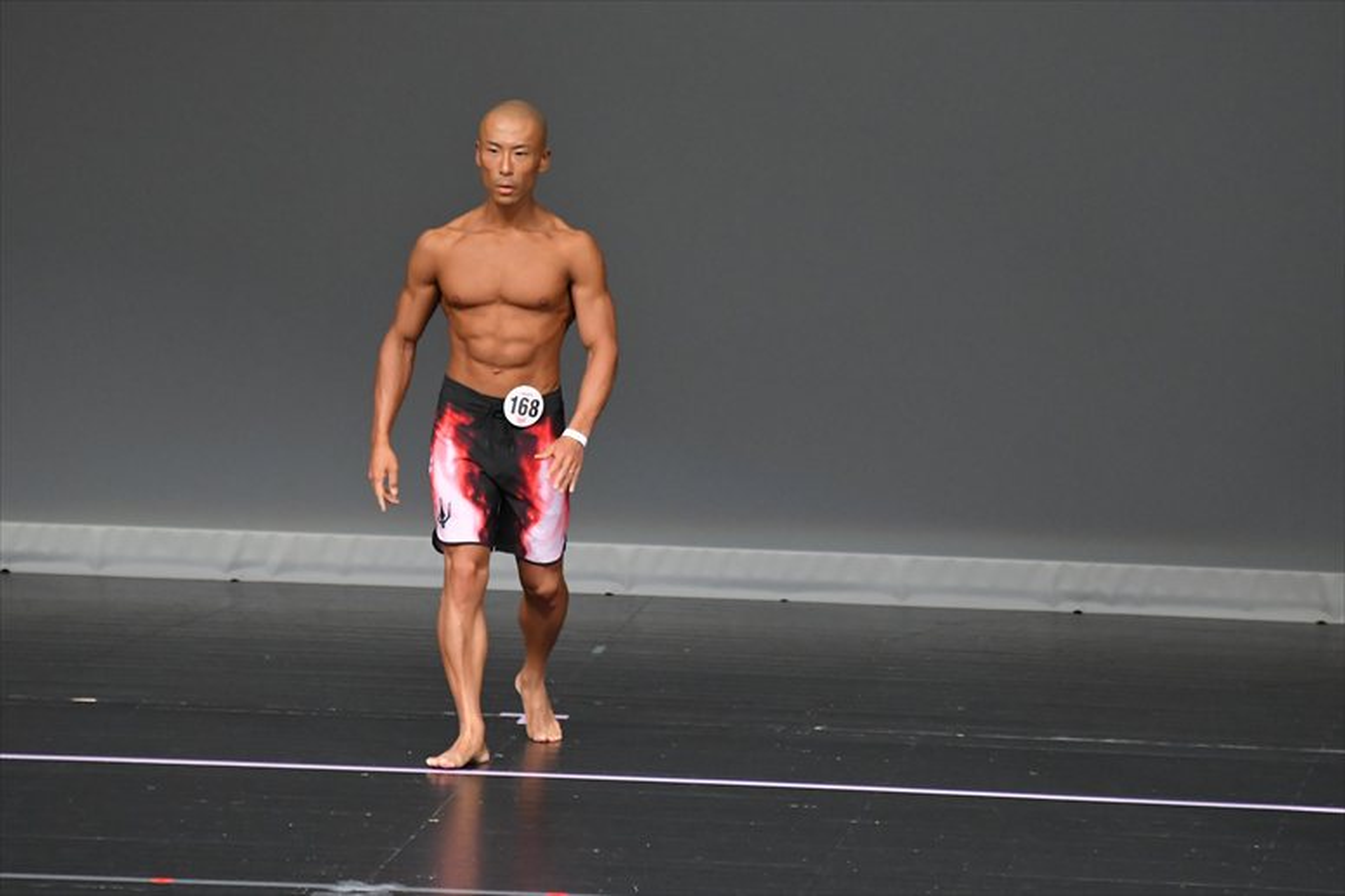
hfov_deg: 6.0
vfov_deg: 4.0
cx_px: 672
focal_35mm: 345
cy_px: 448
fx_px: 12883
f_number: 5.6
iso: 5000
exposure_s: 1/400
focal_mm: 230
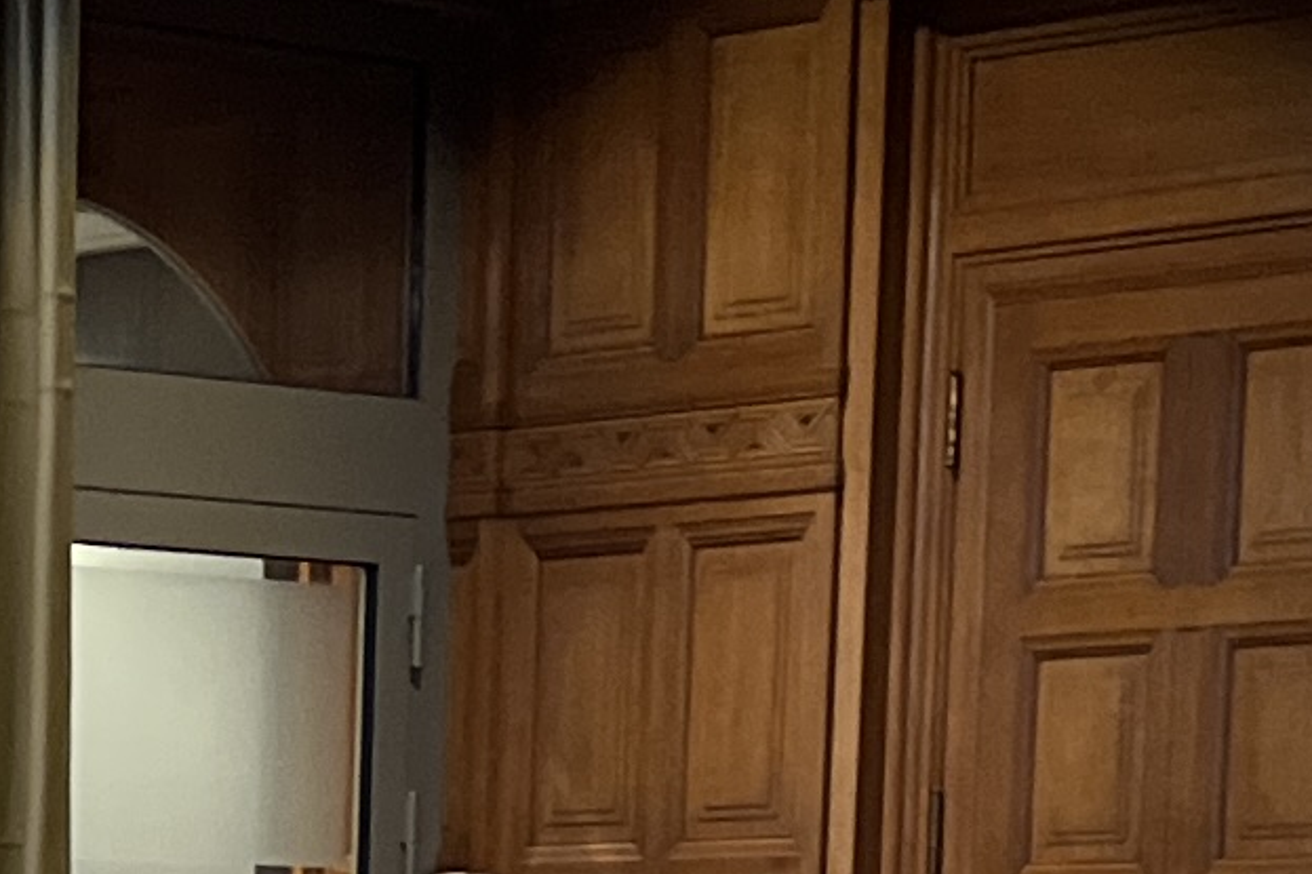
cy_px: 2072
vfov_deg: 7.4
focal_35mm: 175
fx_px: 6376
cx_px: -126
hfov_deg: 11.6
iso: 400
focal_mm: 5.7
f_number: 1.5
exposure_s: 1/50
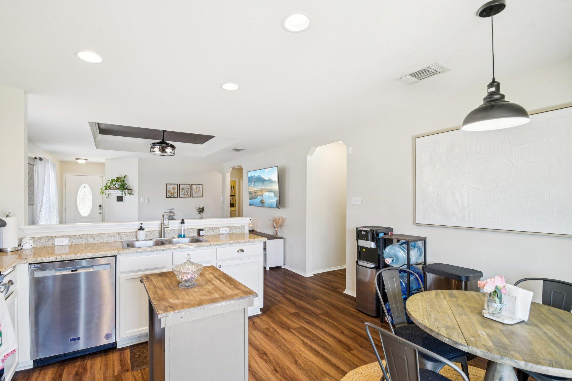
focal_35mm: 16
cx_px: 268
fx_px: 254
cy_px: 187
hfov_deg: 96.6
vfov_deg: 73.7
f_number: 8
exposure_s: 1/8
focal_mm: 10
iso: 400
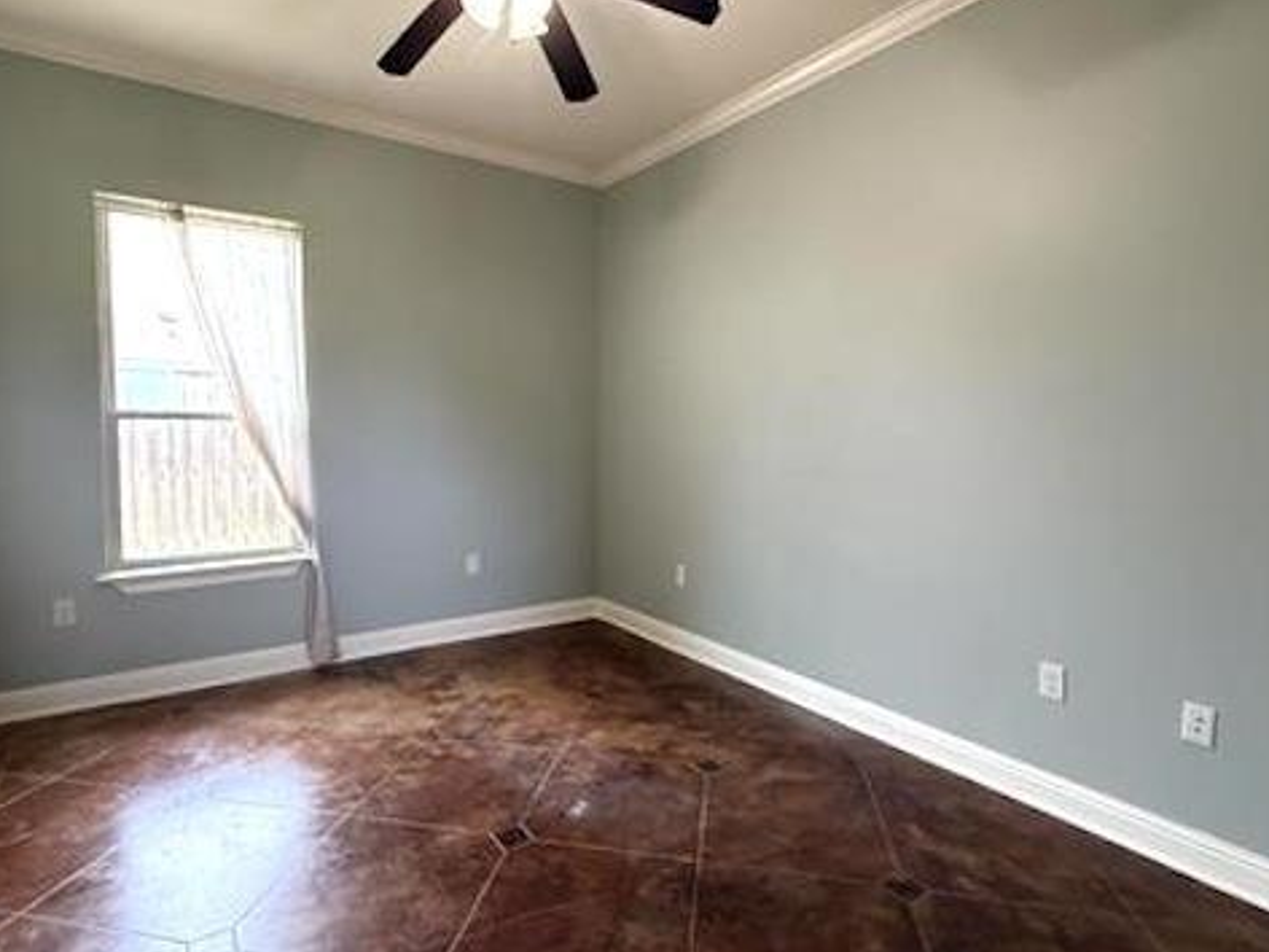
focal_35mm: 19
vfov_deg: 68.7
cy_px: 460
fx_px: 697
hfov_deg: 84.6
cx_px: 614
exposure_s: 1/120
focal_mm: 2.22
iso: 400
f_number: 2.2
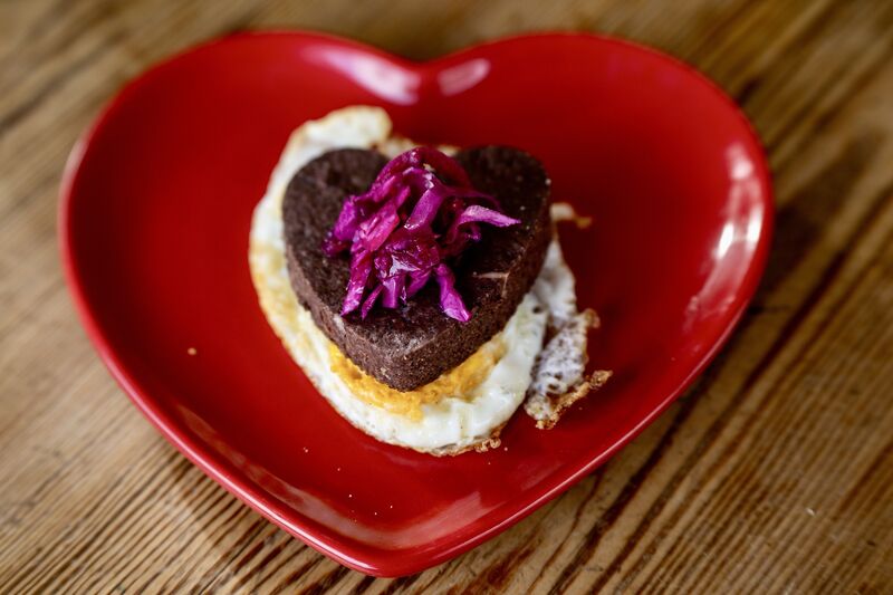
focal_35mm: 70
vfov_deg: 19.4
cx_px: 446
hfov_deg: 28.8
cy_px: 298
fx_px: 1736
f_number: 3.5
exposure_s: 1/100
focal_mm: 70
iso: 320
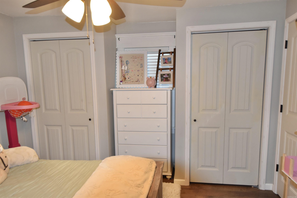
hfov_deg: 70.4
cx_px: 148
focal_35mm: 26
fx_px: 210
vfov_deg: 50.4
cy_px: 99
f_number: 4.5
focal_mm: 17
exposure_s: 1/80
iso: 800
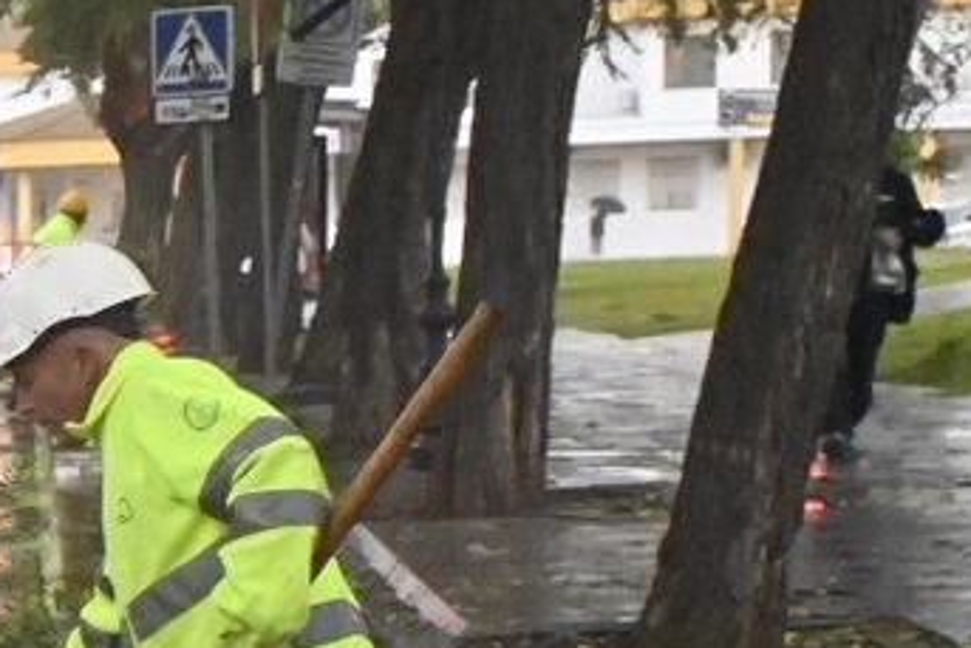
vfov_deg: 8.6
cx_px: -940
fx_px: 4250
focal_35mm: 158
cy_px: 850
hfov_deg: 11.7
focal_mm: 22.5
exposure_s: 1/250
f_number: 4
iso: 4000
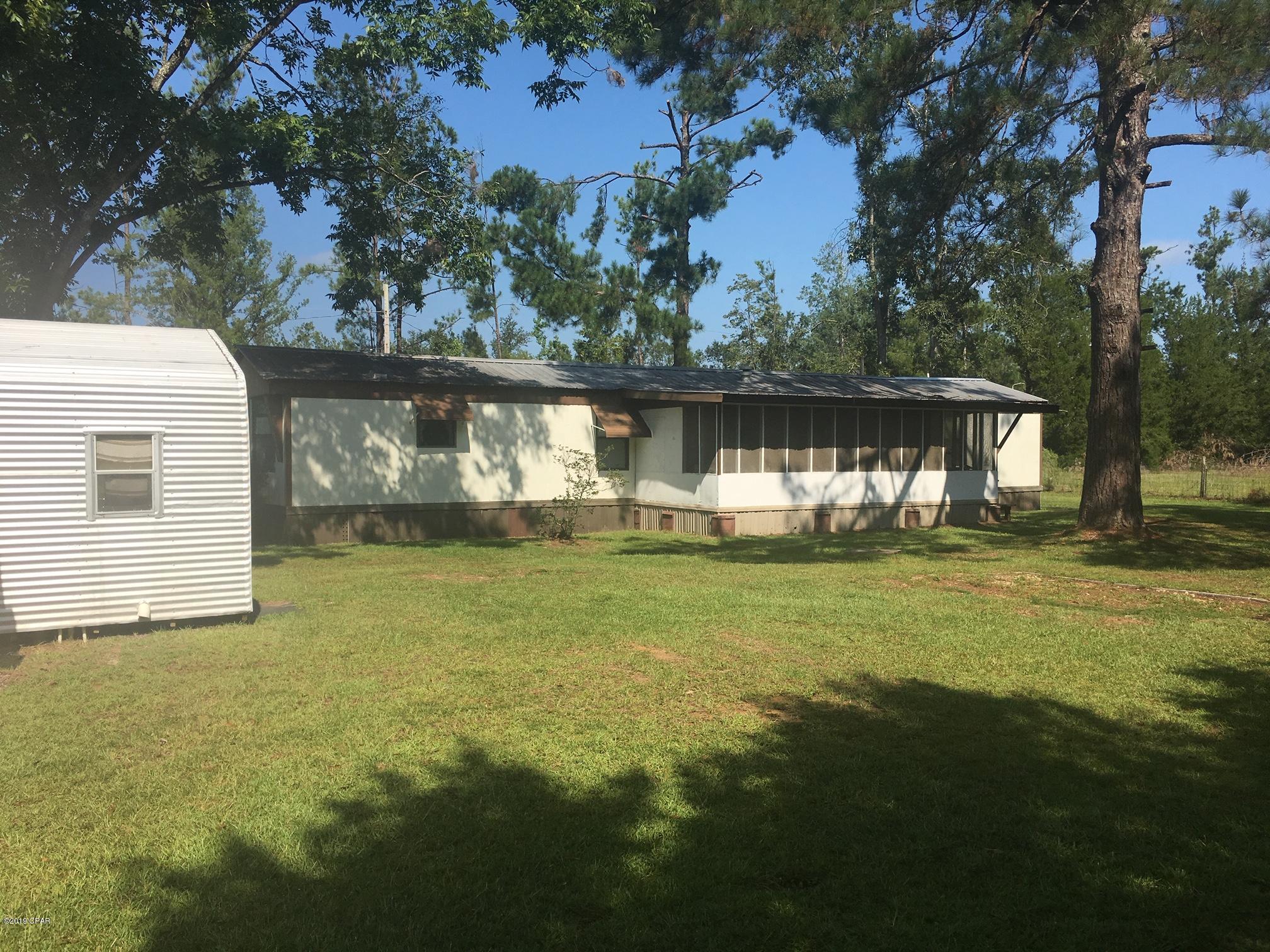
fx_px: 1064
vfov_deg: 48.2
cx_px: 635
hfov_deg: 61.7
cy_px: 476
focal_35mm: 29
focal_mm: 4.15
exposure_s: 1/1923
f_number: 2.2
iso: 25
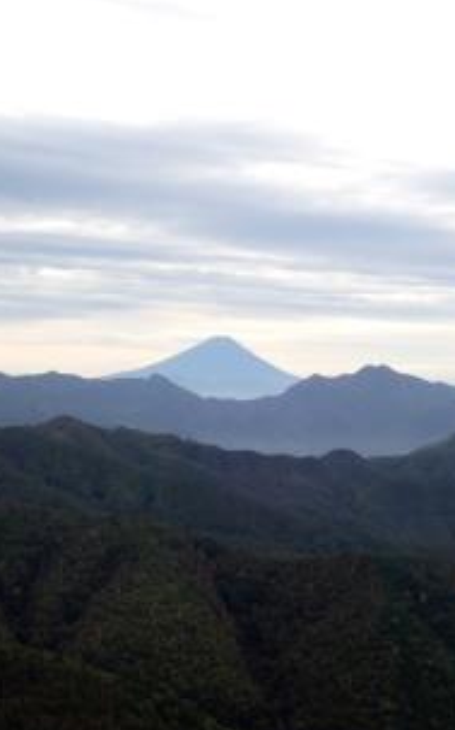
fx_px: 1371
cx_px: 294
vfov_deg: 29.8
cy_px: 390
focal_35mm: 69
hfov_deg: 18.8
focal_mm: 7.84
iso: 100
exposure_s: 1/400
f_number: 4
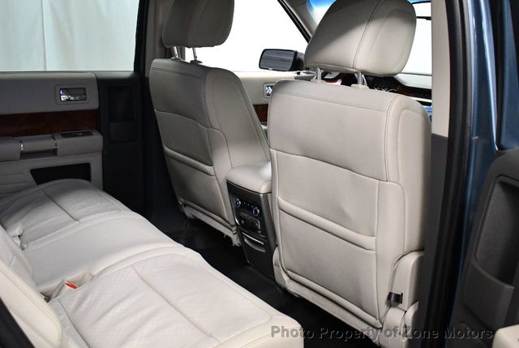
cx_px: 260
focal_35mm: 36
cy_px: 174
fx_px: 520
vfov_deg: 37.0
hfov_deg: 53.1
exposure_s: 1/125
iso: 3200
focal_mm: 18
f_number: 3.5
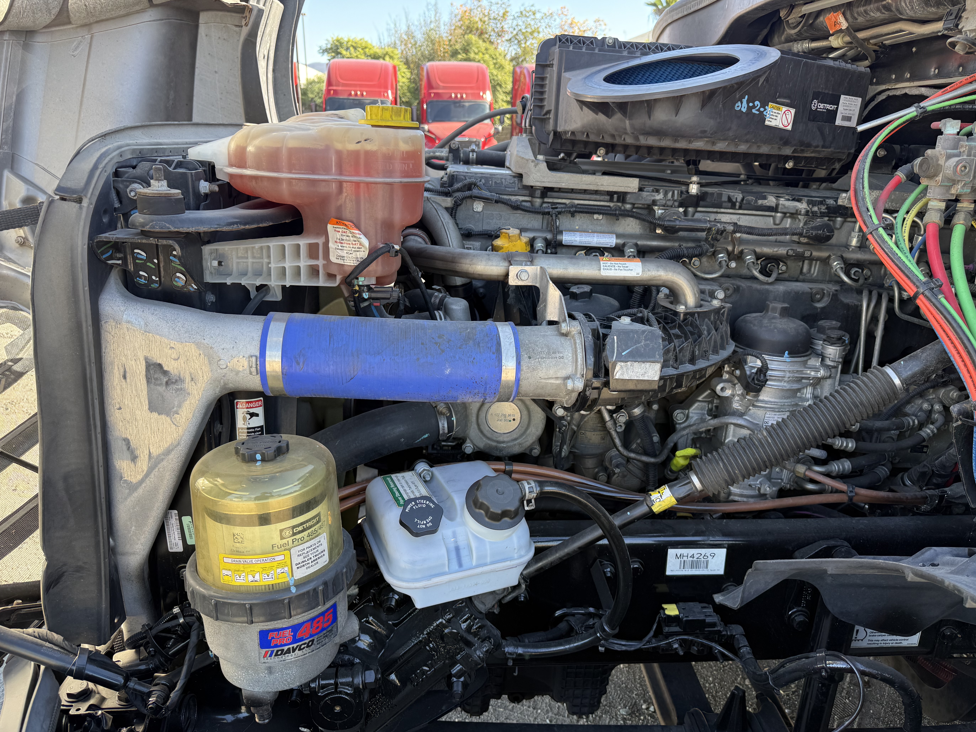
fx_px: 705
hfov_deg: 69.4
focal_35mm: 25
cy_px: 376
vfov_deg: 54.9
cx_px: 508
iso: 64
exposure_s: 1/215
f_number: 1.78
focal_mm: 6.76
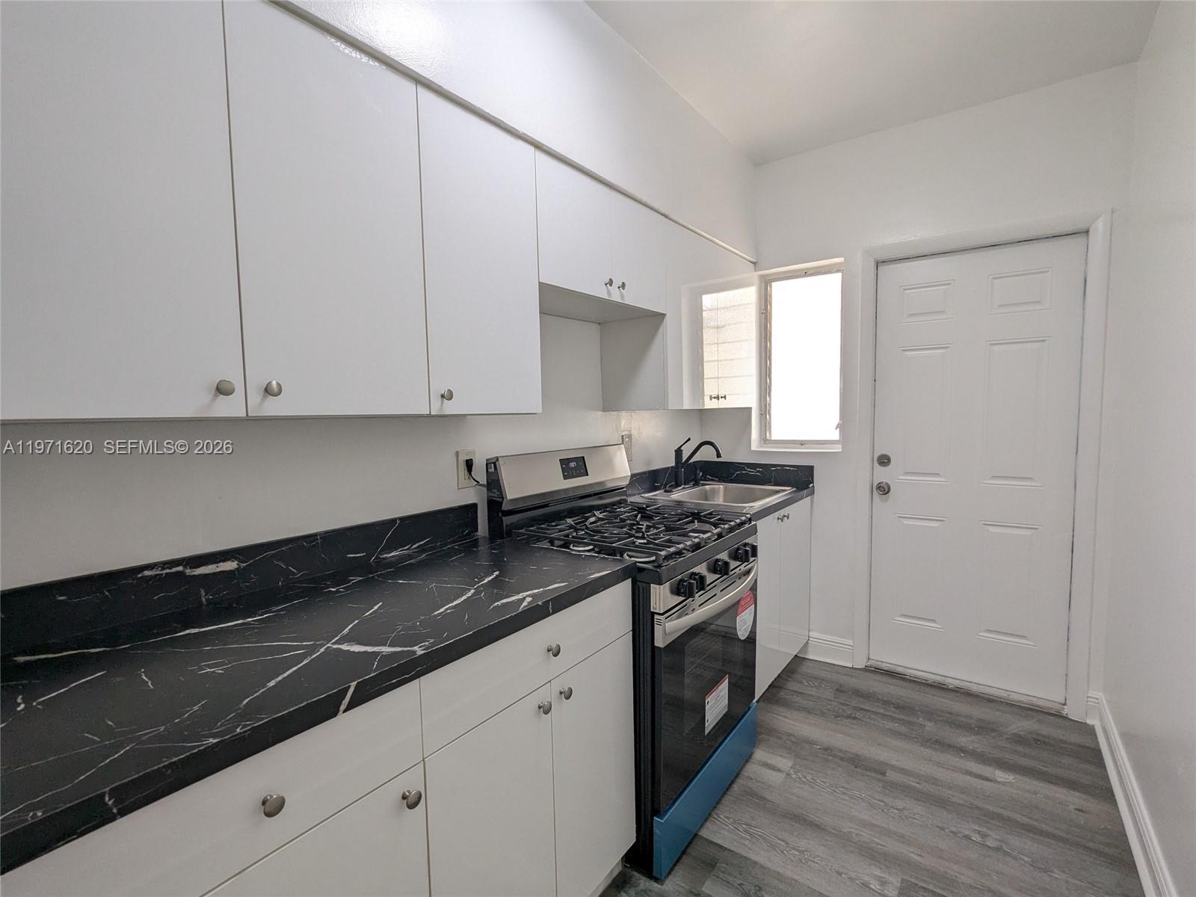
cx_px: 598
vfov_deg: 78.1
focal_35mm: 16
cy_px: 448
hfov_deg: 94.5
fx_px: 553
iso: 89
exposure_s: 1/60
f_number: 2.2
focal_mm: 2.35
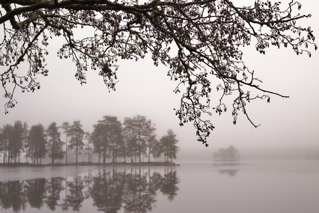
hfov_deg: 31.9
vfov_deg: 21.6
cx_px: 161
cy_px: 94
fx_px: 558
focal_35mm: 63
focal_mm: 50
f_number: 5.6
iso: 100
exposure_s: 1/125
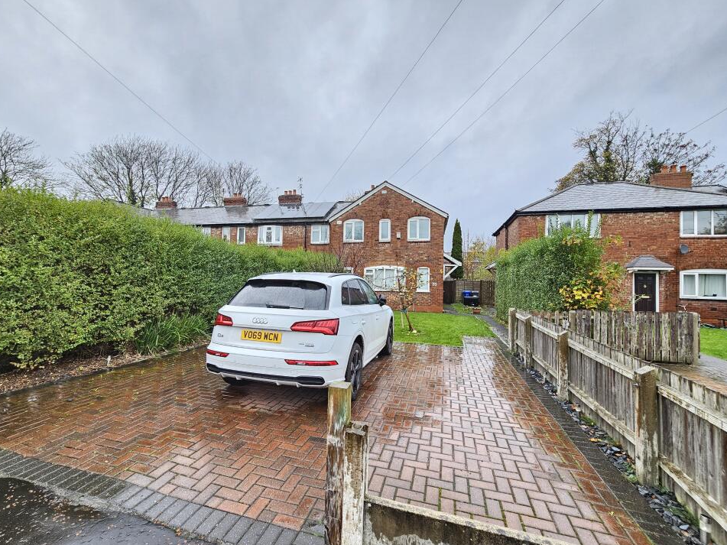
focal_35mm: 14
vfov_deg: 85.6
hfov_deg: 102.0
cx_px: 346
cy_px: 267
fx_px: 294
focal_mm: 2.2
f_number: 2.2
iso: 50
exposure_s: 1/50
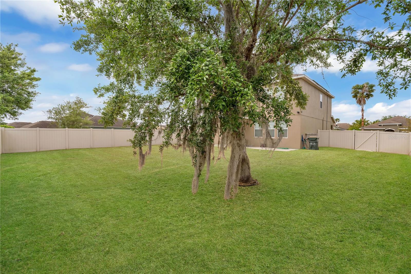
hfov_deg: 96.7
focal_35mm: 16
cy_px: 137
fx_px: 183
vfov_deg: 73.7
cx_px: 206
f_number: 8
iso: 100
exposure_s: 1/125
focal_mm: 16
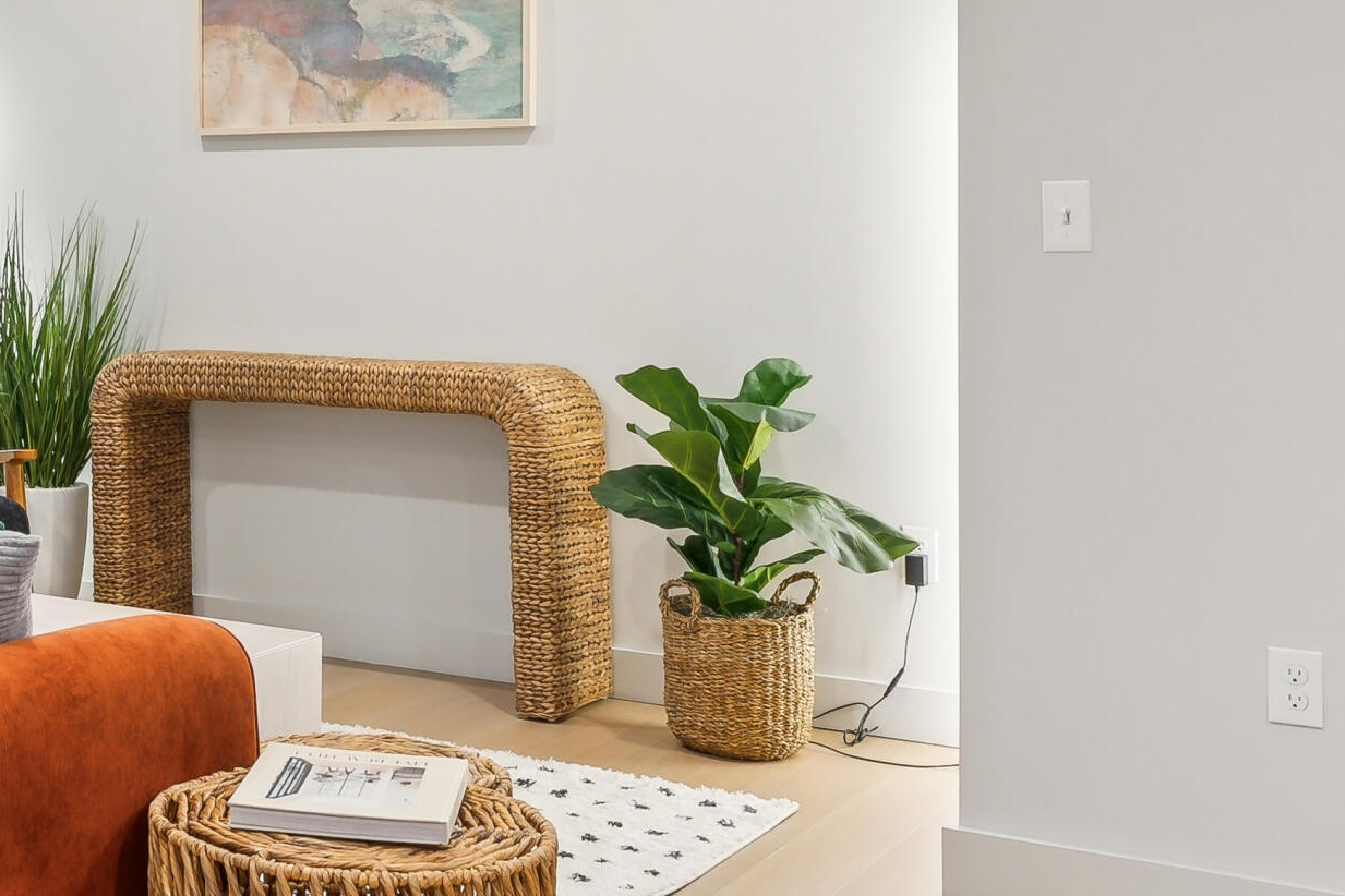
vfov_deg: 24.0
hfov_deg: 31.7
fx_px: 2092
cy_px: 234
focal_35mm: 56
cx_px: -122
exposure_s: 1/3.33
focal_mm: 23
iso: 320
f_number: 7.1
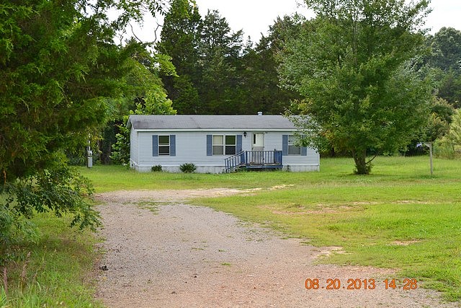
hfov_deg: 27.0
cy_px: 154
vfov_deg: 18.2
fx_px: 961
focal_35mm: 75
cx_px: 230
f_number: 10
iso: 400
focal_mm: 50
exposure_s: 1/250
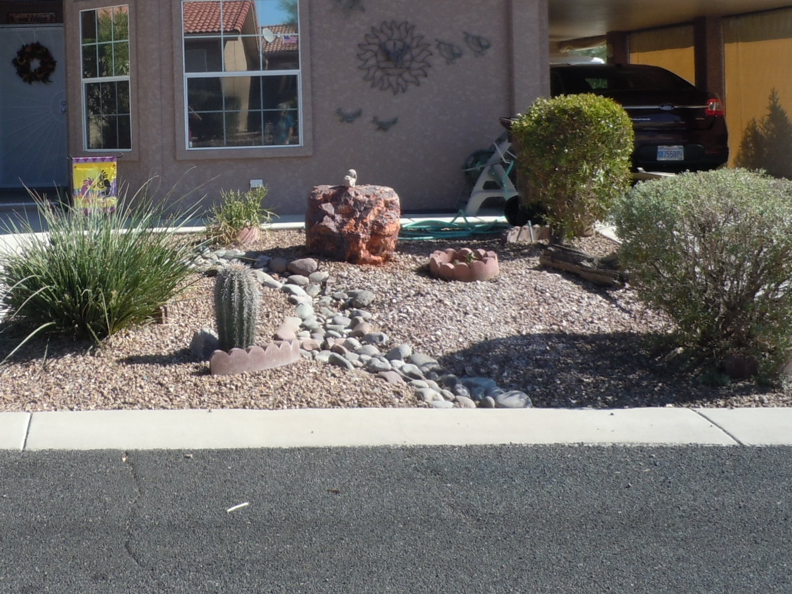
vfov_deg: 29.5
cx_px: 205
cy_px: 110
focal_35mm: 48
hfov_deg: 38.7
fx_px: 1098
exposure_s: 1/500
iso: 100
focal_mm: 5
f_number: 3.7
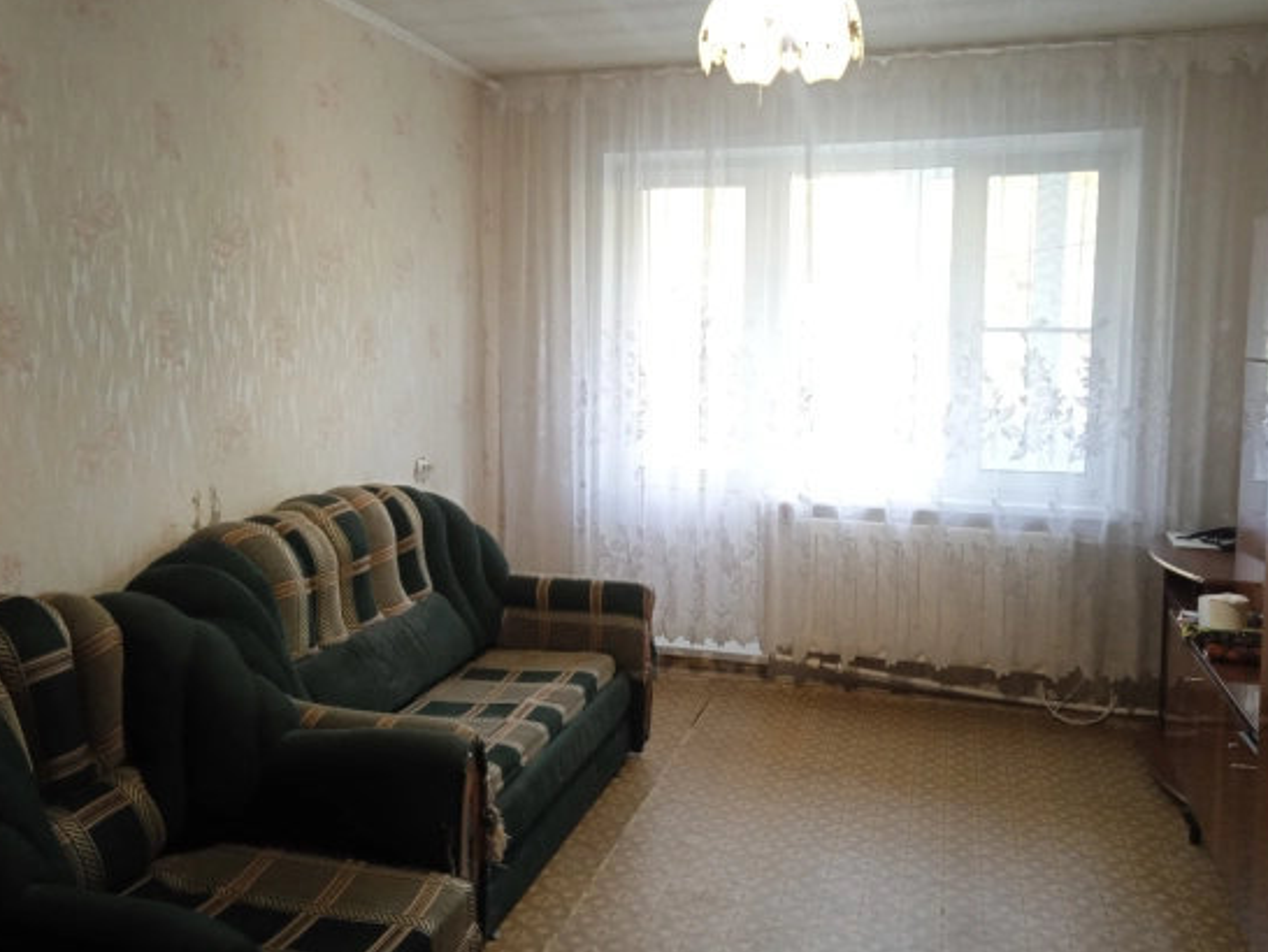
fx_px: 1173
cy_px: 418
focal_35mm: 32
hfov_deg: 56.8
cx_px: 597
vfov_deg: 44.1
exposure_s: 1/33.3
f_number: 2.2
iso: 390
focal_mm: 3.43
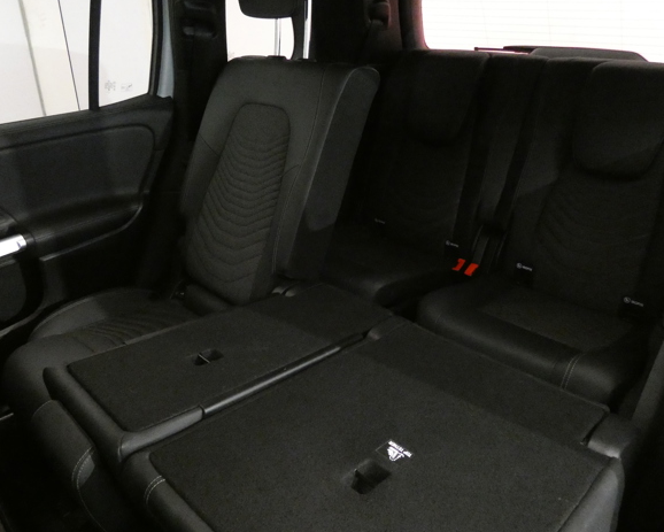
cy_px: 256
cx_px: 317
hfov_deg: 64.0
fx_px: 531
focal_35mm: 27
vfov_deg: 53.2
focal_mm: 3.6
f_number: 2.8
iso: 1600
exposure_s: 1/30
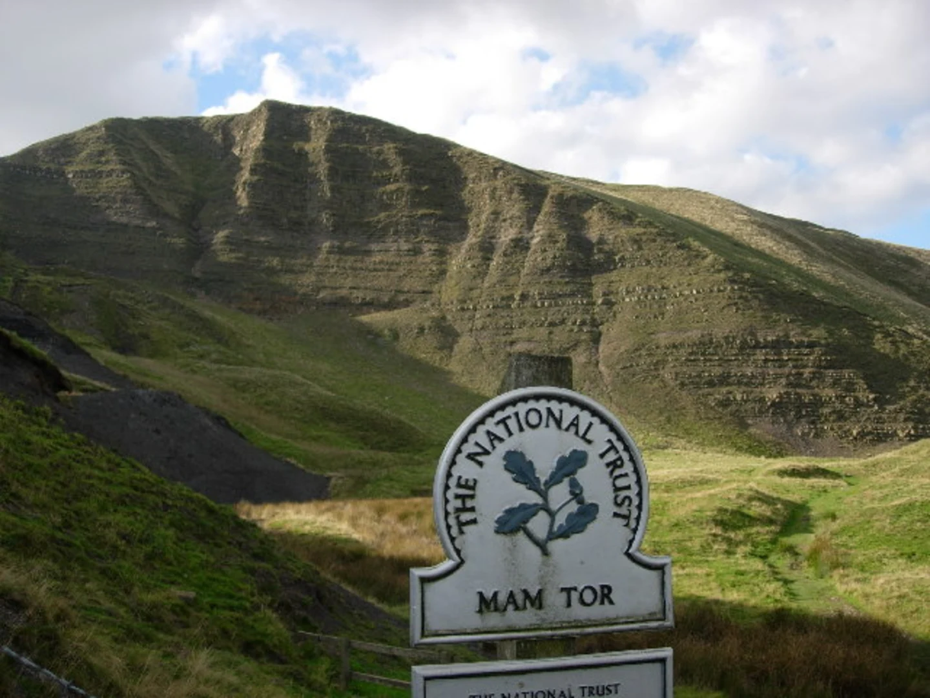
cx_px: 465
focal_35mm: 38
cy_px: 349
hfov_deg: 49.0
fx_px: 1021
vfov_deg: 37.7
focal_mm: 7.8
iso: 64
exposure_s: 1/745
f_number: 2.8
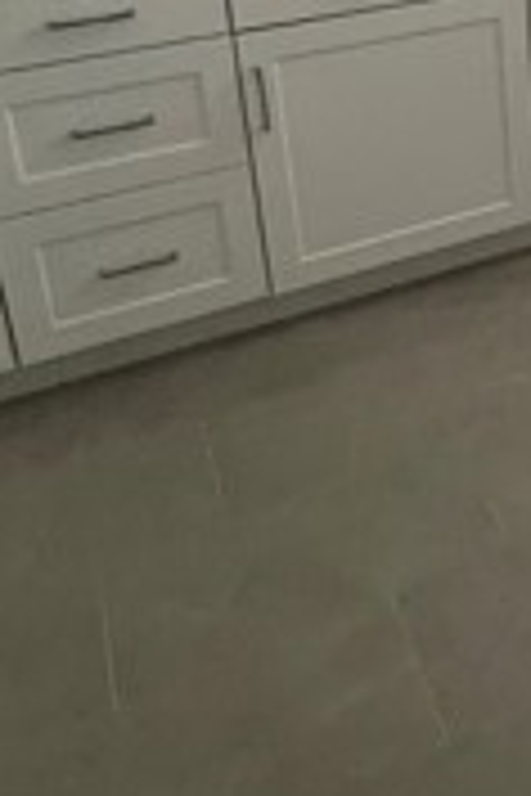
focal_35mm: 49
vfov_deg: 36.1
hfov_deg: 22.7
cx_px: 788
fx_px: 1084
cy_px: -9
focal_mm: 1.57
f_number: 1.8
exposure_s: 1/84
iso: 250
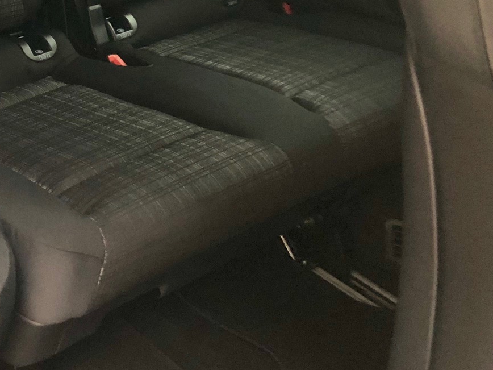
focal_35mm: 65
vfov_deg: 21.9
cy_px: 10
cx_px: -72
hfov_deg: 26.9
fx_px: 926
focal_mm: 4
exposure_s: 1/4
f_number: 1.8
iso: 125
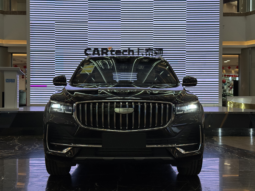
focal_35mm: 48
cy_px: 96
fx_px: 354
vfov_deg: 30.3
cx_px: 128
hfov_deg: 39.7
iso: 64
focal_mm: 6.76
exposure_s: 1/255
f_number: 1.78
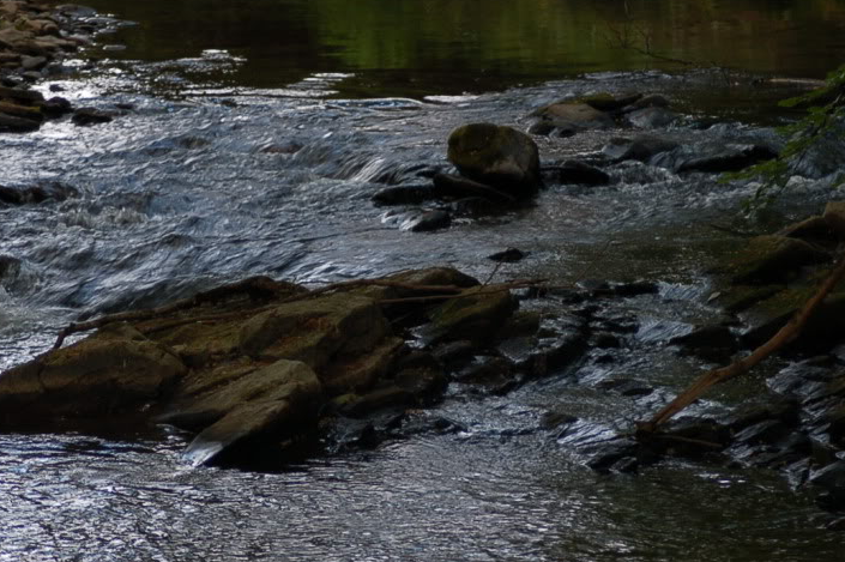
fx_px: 6638
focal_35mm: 283
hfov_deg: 7.3
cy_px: 236
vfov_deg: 4.8
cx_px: 365
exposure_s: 1/40
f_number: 4.2
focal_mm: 130
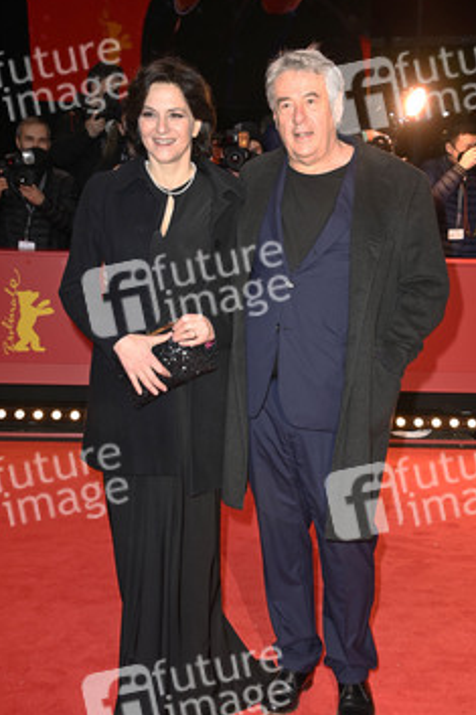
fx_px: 1012
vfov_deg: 38.9
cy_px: 391
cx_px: 245
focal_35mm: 51
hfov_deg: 26.5
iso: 640
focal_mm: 45
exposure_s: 1/160
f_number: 5.6
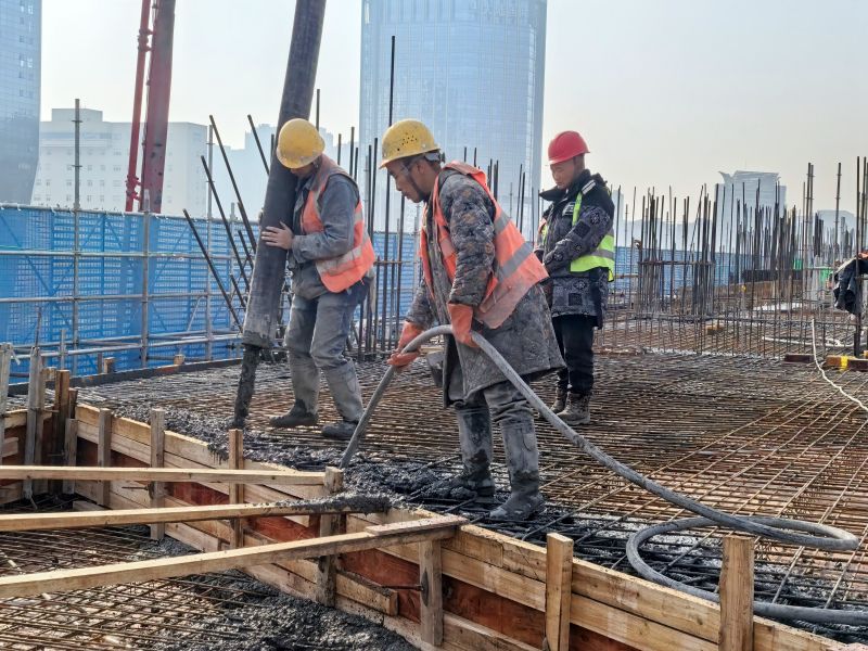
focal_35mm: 56
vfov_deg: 26.1
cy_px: 326
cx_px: 434
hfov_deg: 34.3
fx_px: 1404
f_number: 4
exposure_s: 1/1418
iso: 50
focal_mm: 8.5
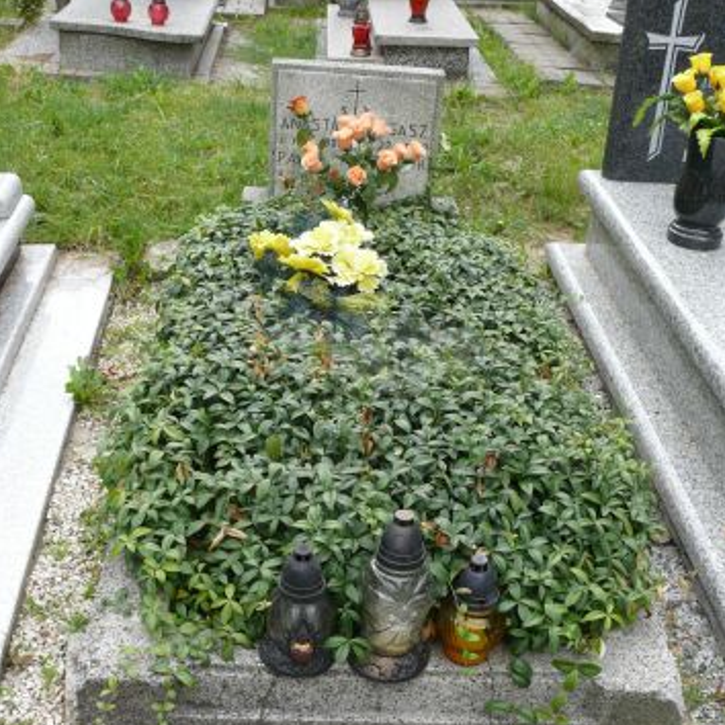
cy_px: 457
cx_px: 362
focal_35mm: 42
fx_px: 995
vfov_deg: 39.7
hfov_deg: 40.0
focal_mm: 7.4
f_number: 4
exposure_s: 1/125
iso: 100
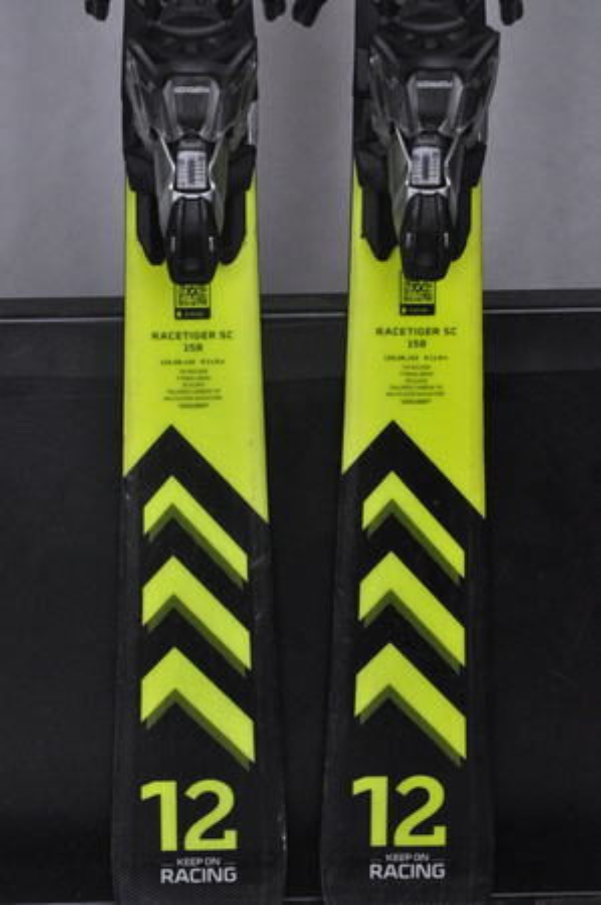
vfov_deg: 17.1
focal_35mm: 120
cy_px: 452
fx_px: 3012
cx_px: 300
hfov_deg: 11.4
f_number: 9.5
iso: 3200
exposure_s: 1/125
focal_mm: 80
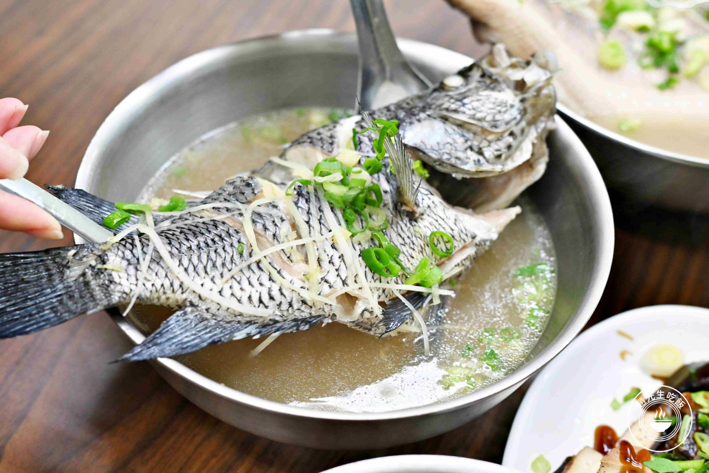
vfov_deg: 18.2
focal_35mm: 75
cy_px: 236
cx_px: 354
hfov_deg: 27.0
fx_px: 1477
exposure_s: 1/160
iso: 720
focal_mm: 50
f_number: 3.2
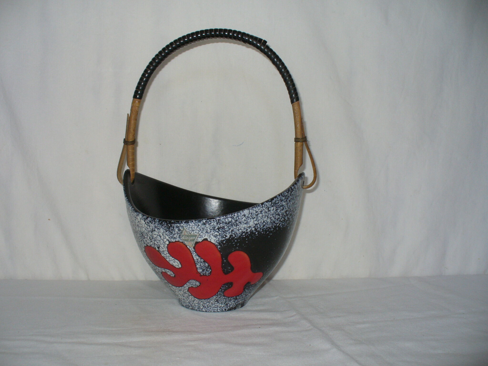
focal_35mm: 37
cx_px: 244
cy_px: 183
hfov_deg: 50.1
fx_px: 522
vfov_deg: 38.7
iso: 100
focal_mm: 6.1
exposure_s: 1/60
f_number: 2.8
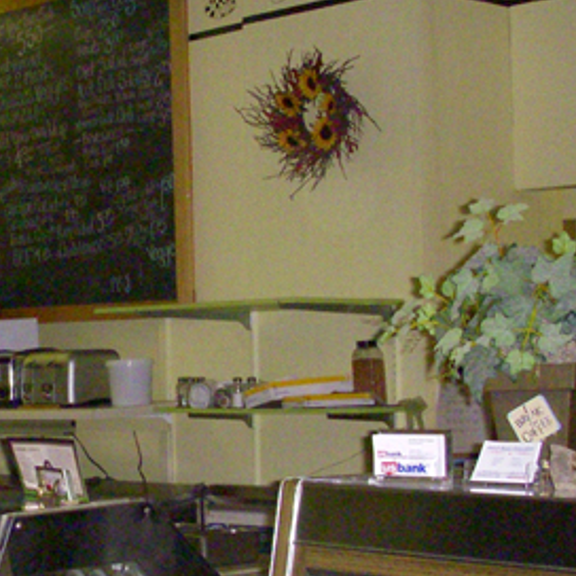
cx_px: 2
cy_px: 371
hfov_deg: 17.9
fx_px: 1788
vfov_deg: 18.3
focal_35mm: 95
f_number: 3.3
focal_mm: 6.3
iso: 640
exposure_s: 1/200
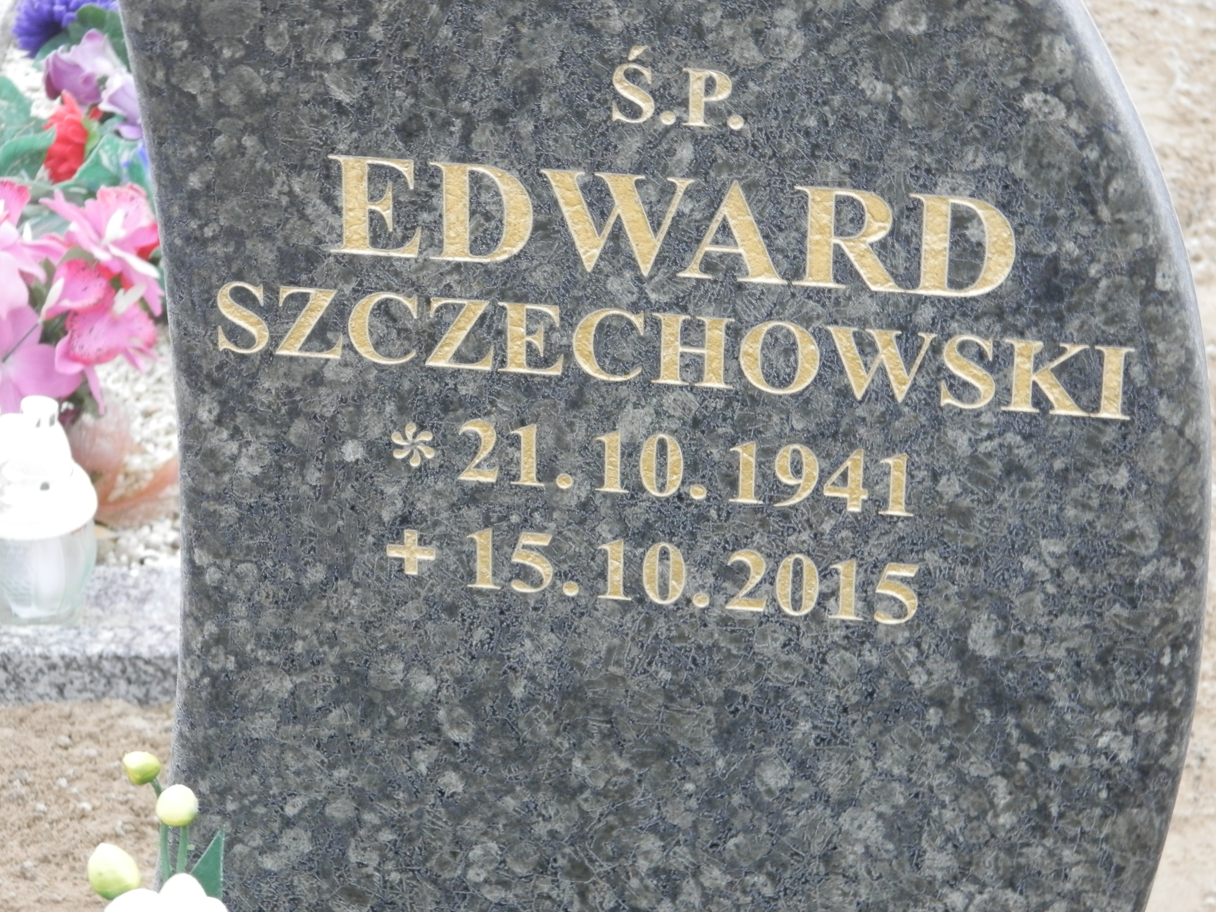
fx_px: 3829
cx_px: 599
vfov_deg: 13.6
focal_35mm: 109
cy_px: 466
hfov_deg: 18.0
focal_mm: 19
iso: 200
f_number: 4.5
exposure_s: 1/40
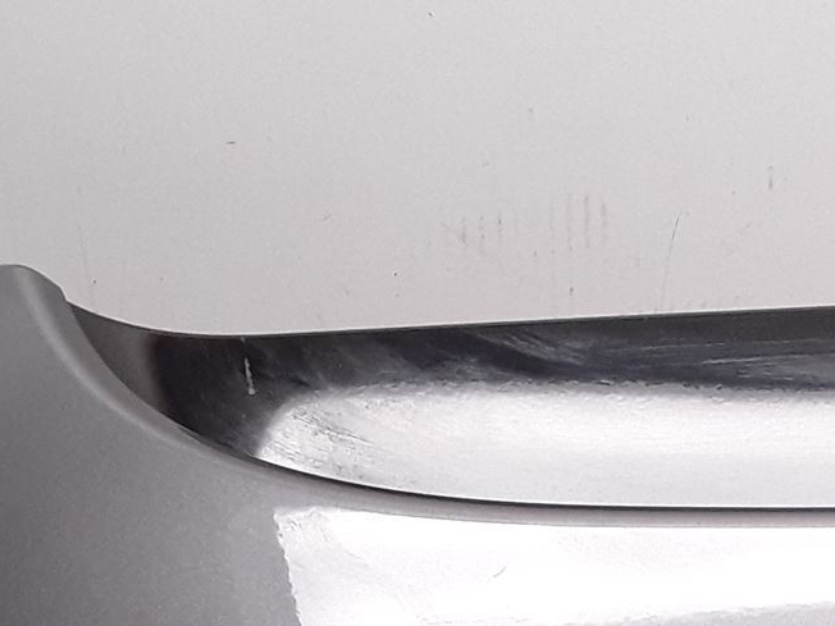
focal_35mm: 88
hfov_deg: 21.5
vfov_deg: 15.9
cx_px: 825
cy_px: 819
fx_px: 2123
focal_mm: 2.91
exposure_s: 1/116
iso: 100
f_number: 1.9
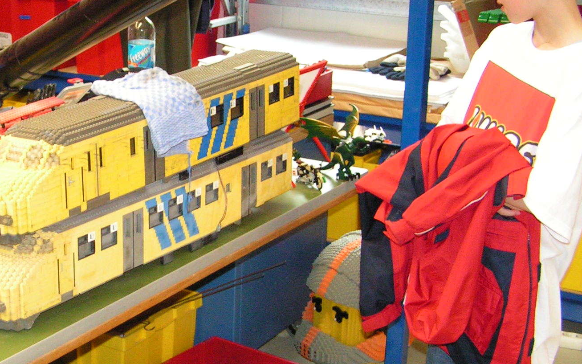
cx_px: 137
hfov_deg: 28.9
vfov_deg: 18.6
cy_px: 151
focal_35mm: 70
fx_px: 1110
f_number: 2.8
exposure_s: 1/40
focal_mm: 6.3
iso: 200
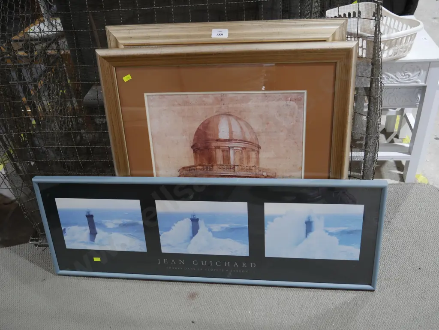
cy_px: 165
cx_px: 220
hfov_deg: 53.9
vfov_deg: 41.8
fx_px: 431
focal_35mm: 34
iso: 500
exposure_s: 1/60
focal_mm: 17
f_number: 4
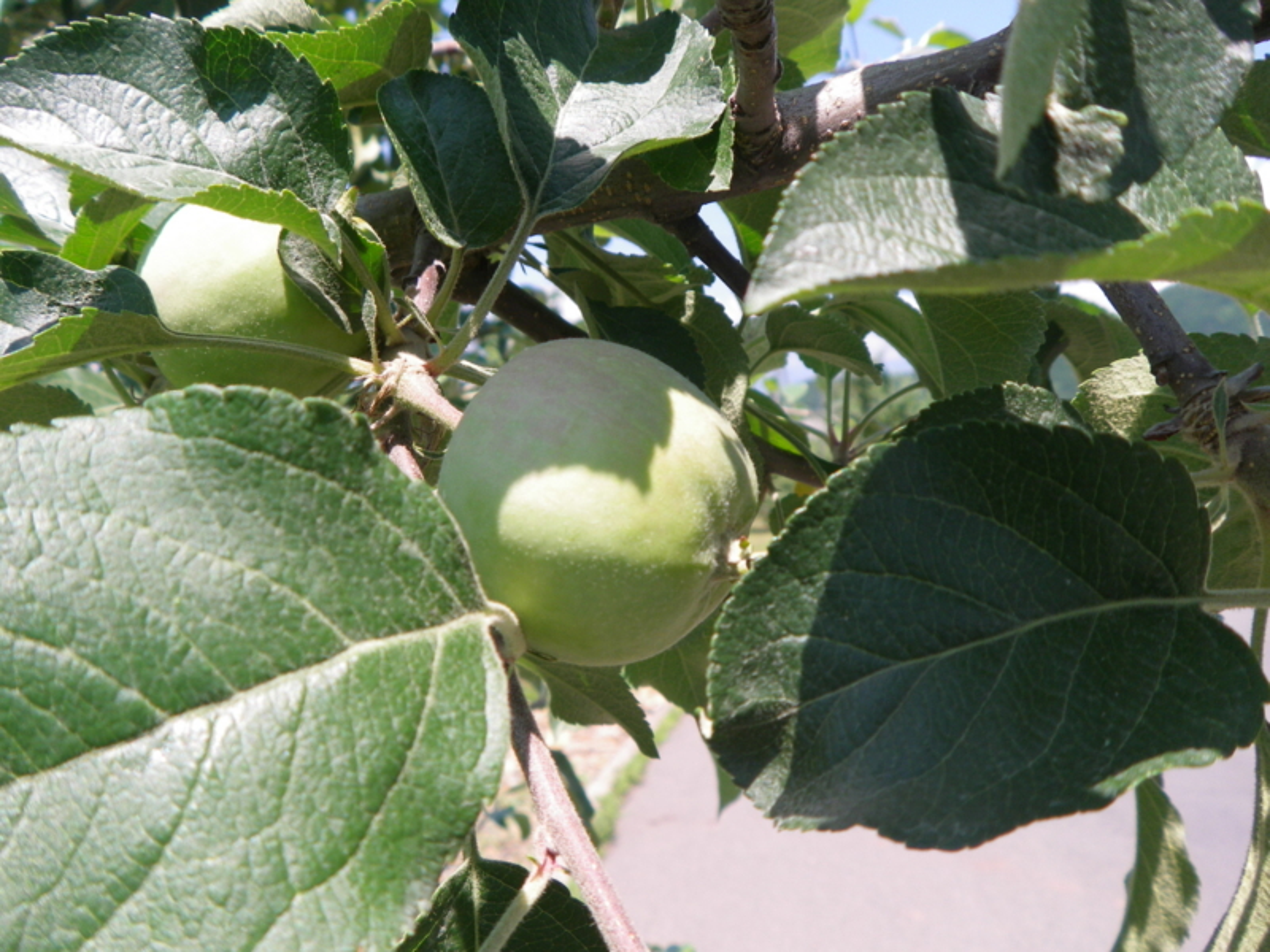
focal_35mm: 35
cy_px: 476
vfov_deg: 40.7
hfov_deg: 52.6
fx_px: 1284
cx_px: 635
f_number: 3.8
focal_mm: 6.2
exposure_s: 1/250
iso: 64
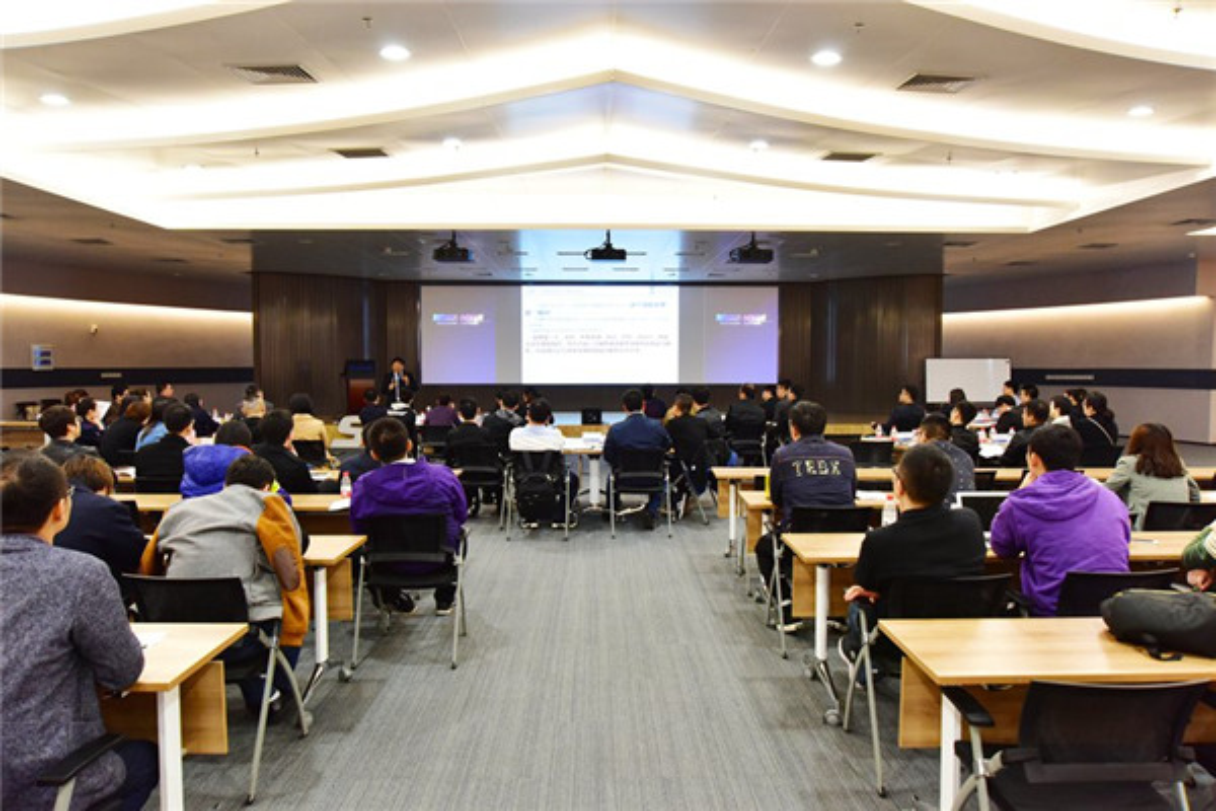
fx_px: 811
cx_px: 608
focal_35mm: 24
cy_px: 406
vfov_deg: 53.1
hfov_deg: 73.7
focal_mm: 24
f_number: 4
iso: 2500
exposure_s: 1/30
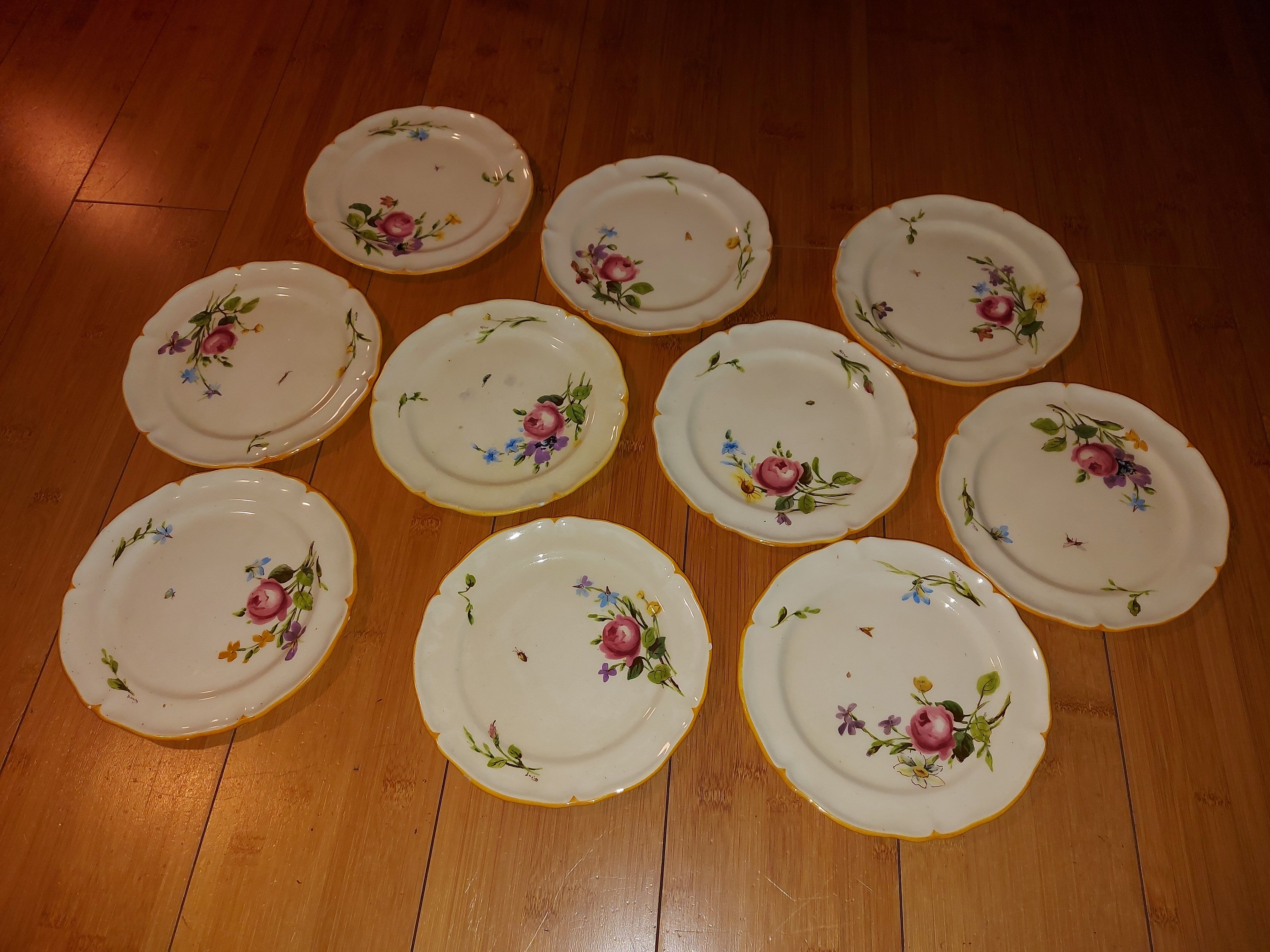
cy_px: 476
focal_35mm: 24
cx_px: 635
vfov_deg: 56.8
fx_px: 881
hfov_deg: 71.6
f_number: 1.8
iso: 100
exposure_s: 1/60
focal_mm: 5.23
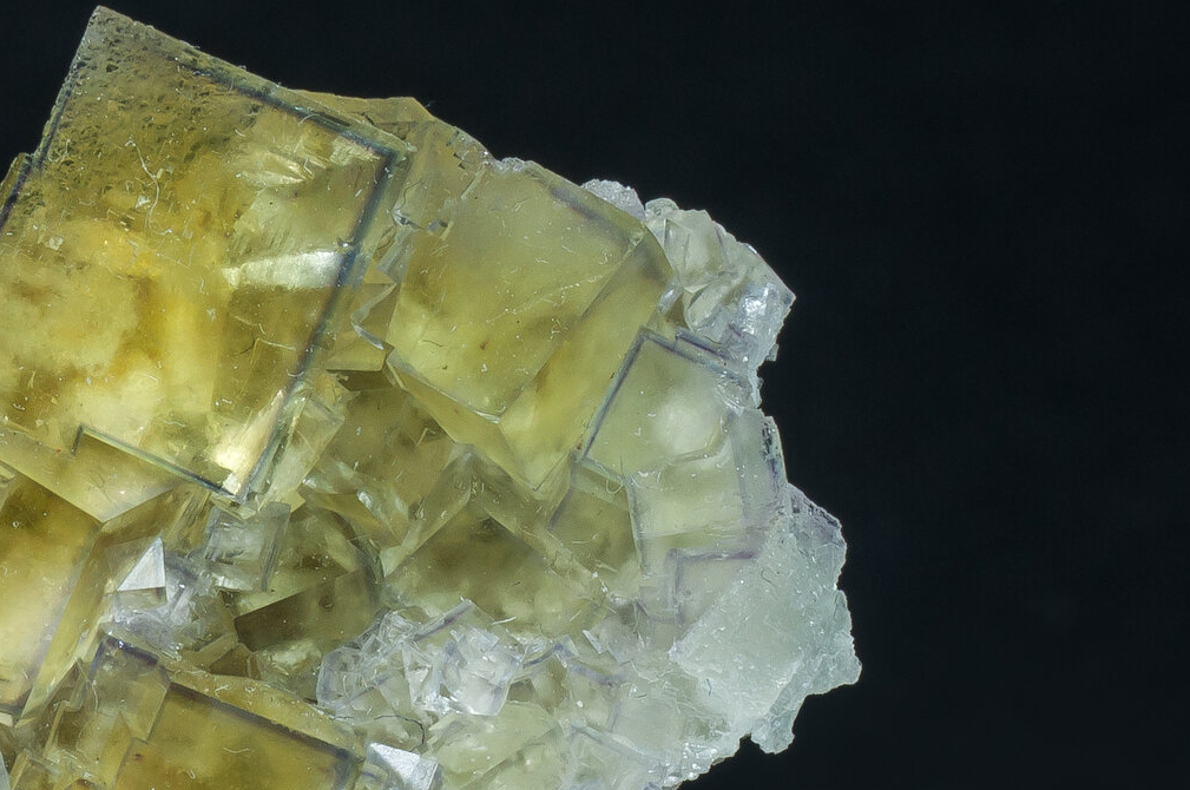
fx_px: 7362
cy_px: 640
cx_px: -267
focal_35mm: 223
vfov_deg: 6.1
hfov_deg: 9.1
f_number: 25
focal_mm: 60
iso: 250
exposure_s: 1/1.67
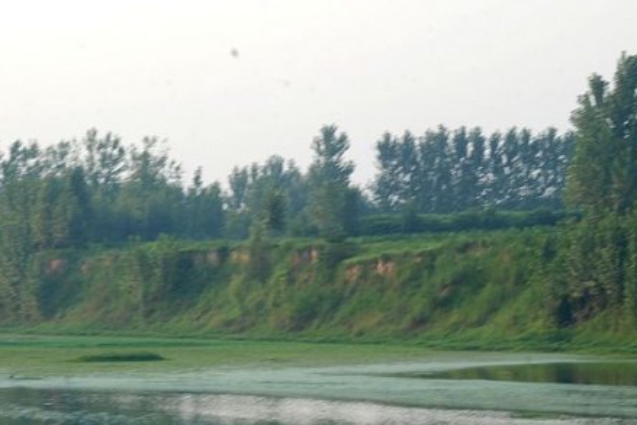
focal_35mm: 165
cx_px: 334
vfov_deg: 8.3
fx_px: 2920
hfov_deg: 12.4
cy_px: 292
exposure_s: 1/30
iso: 220
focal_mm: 70
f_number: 16
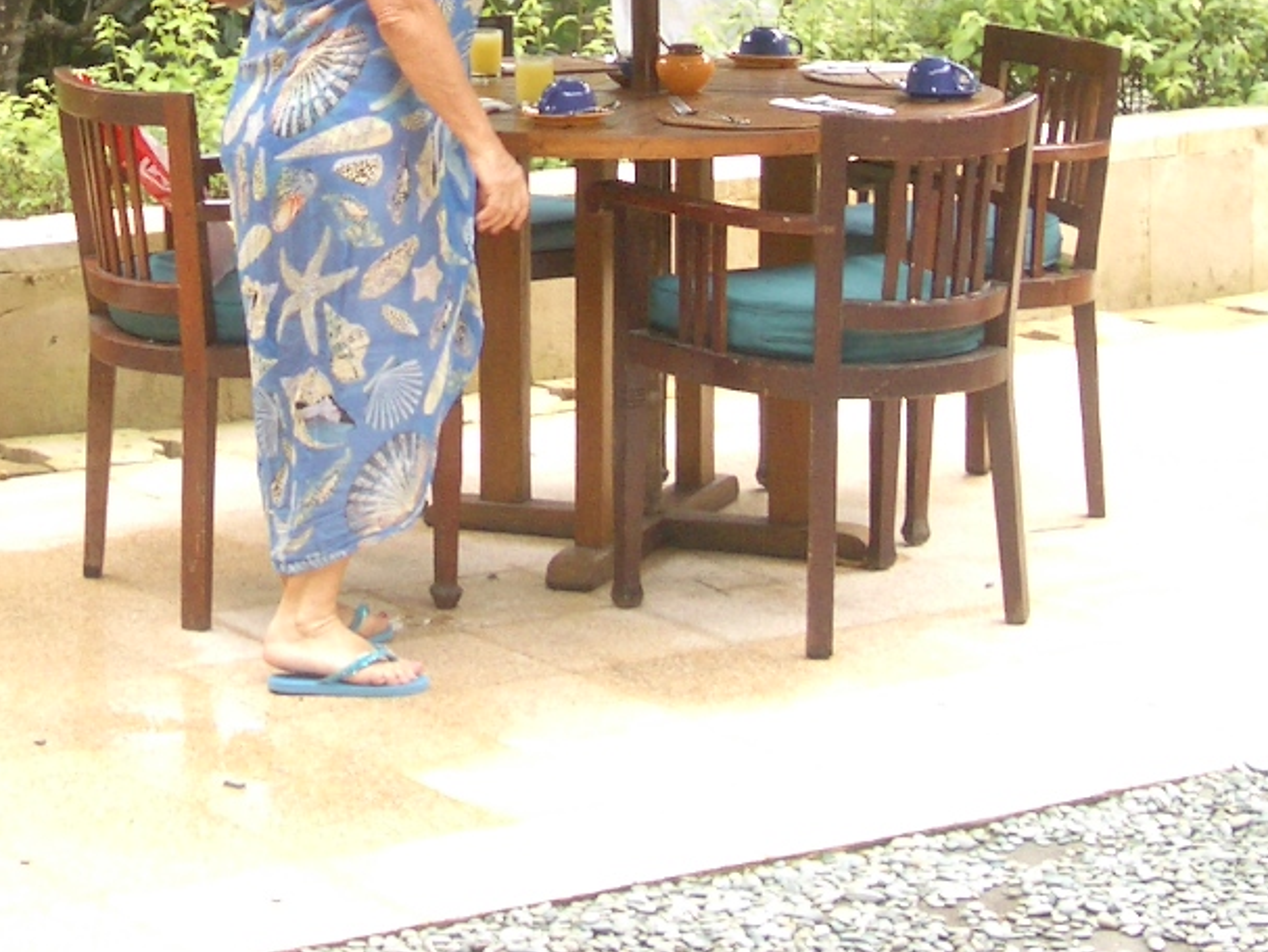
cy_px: -296
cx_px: 363
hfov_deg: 18.1
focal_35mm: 108
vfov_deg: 13.2
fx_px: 3958
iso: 100
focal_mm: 6.8
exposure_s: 1/60
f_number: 2.8
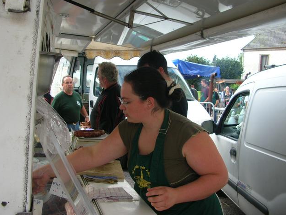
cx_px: 143
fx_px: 298
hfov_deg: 51.3
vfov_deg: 39.7
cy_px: 106
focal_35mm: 36
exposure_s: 1/104
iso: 50
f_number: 2.8
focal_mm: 5.8
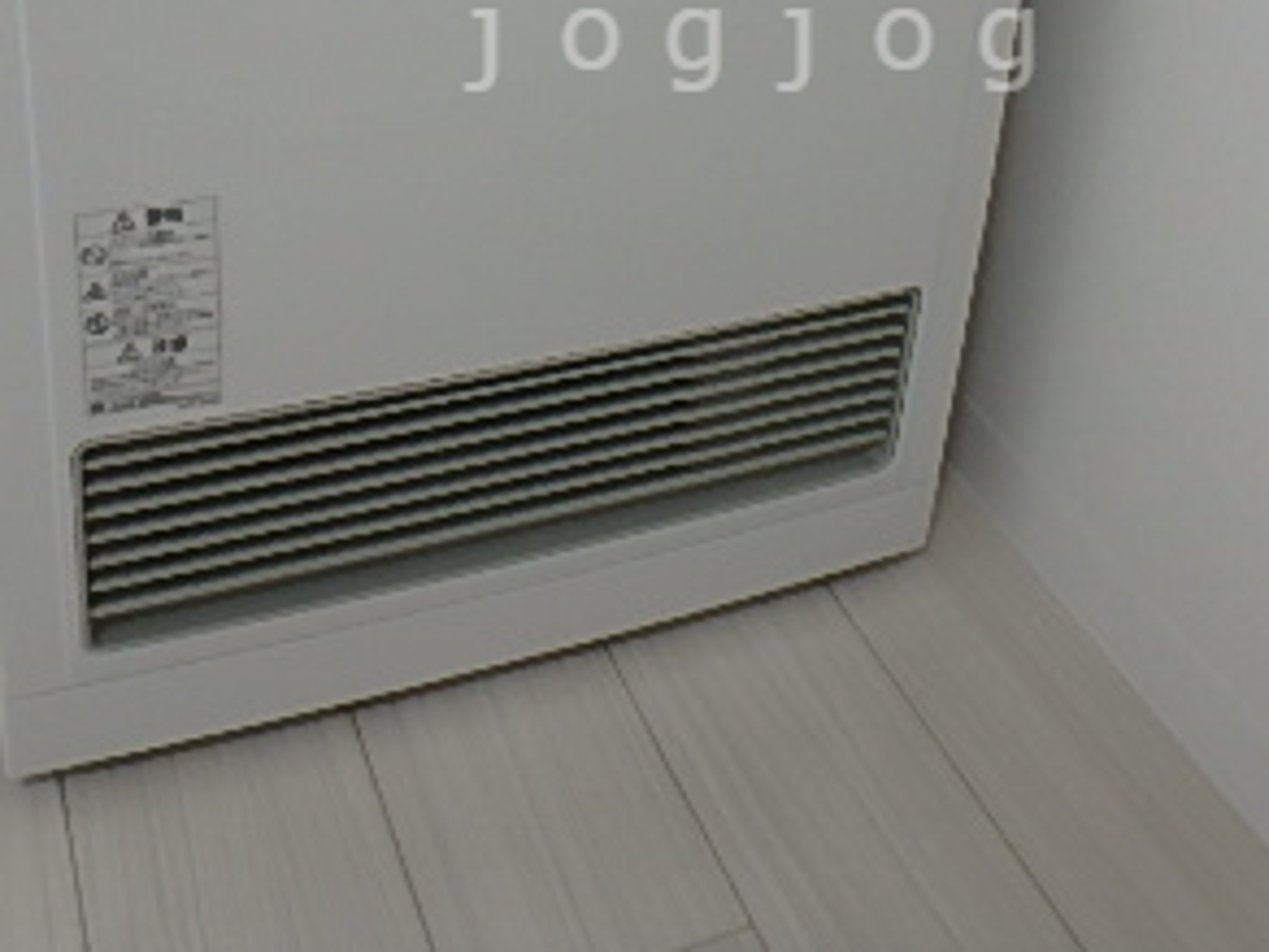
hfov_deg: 41.1
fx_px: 1686
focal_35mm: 46
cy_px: 39
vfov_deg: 29.8
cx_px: 761
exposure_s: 1/50
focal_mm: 3.7
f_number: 3.5
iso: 200
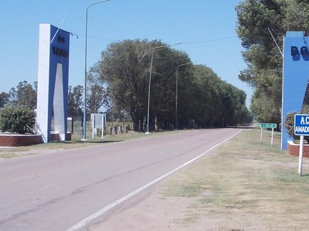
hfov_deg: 20.0
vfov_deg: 15.1
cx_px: 181
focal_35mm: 98
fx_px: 875
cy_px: 102
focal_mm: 7.2
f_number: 7.2
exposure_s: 1/200
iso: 80
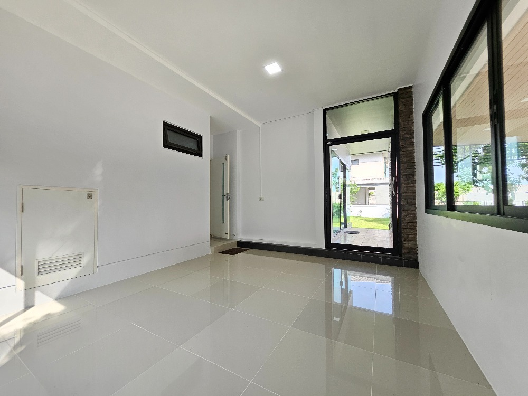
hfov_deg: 106.2
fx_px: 198
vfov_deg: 89.9
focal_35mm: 13
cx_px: 264
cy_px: 198
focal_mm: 1.74
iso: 80
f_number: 2.2
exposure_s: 1/190
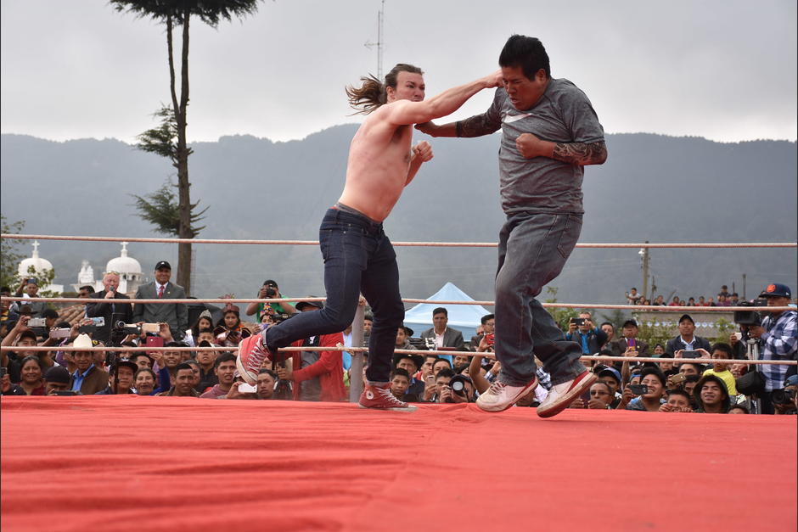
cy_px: 266
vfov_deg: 21.6
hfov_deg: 31.9
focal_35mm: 63
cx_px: 399
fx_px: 1397
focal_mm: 42
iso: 200
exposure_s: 1/640
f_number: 4.5
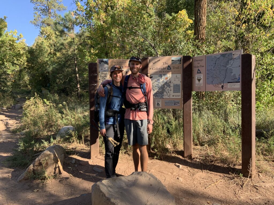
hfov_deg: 67.3
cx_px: 137
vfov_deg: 53.1
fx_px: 206
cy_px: 102
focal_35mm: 26
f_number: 1.8
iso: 25
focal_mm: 4.25
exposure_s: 1/478
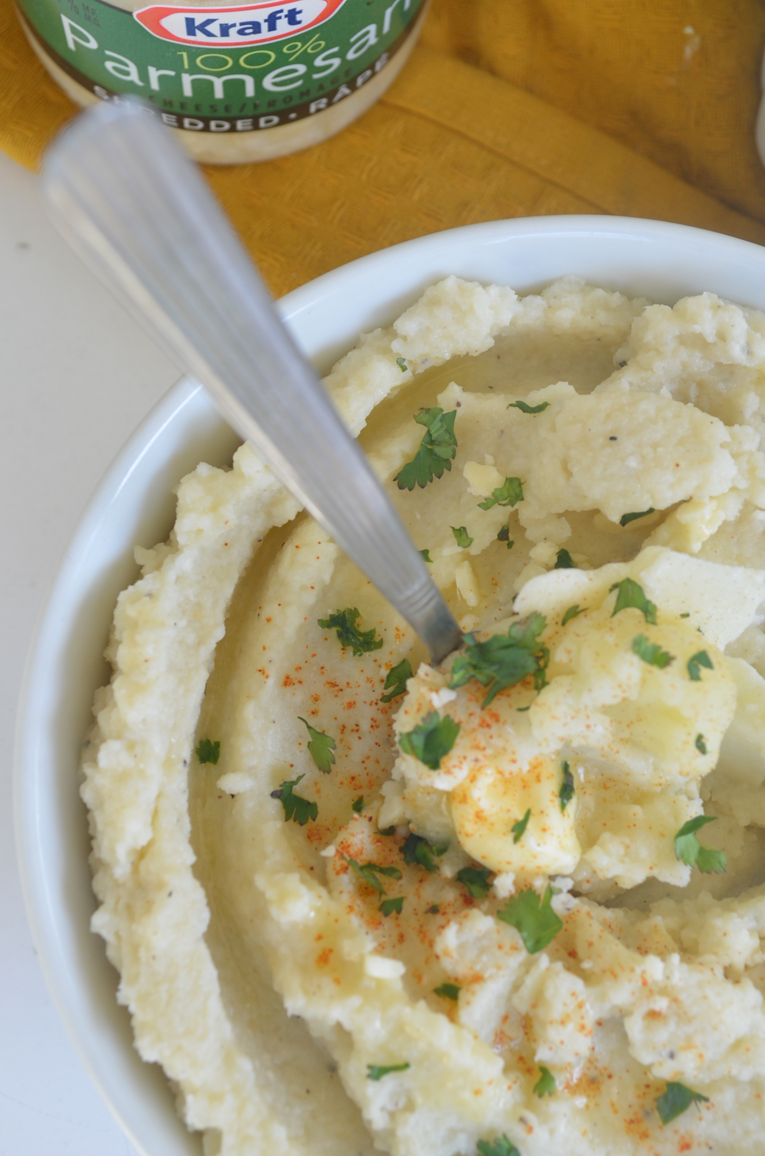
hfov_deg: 22.5
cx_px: 382
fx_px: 1921
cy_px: 578
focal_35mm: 60
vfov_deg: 33.5
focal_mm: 40
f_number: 8
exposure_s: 1/60
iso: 400
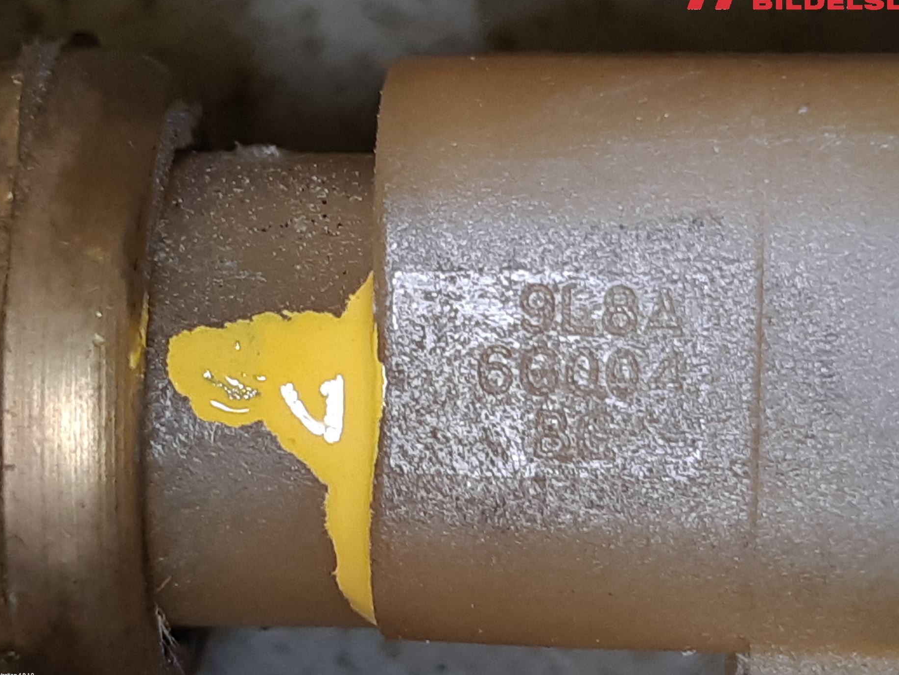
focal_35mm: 29
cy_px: 303
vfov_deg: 48.2
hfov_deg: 61.6
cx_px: 486
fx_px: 753
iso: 64
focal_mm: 3.93
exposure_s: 1/100
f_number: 1.7
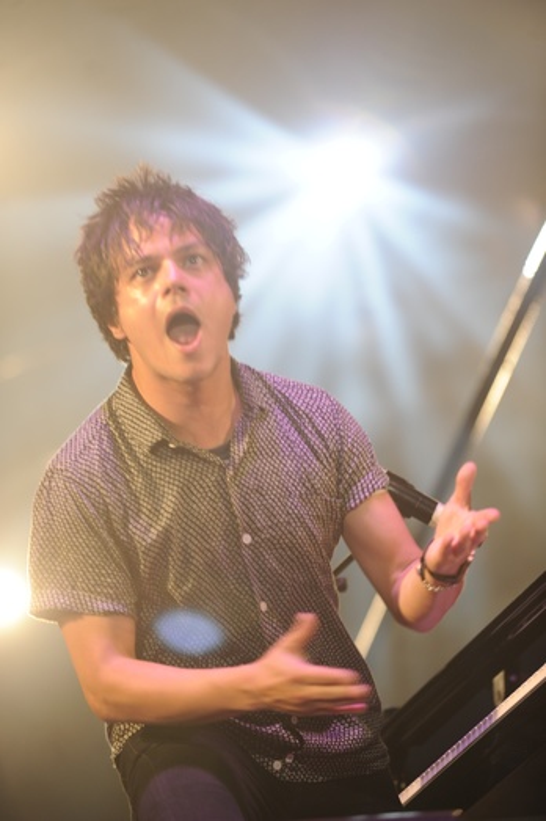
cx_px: 273
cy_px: 410
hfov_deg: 6.9
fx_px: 4556
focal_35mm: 200
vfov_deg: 10.3
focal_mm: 200
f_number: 4
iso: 800
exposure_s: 1/200
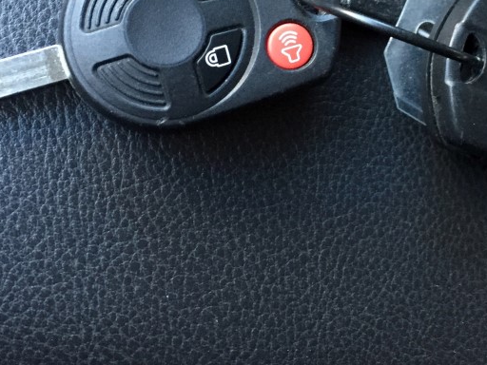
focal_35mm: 58
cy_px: 30
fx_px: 816
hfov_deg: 32.9
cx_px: 331
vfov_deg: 24.4
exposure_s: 1/30
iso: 160
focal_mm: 4.15
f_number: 2.2
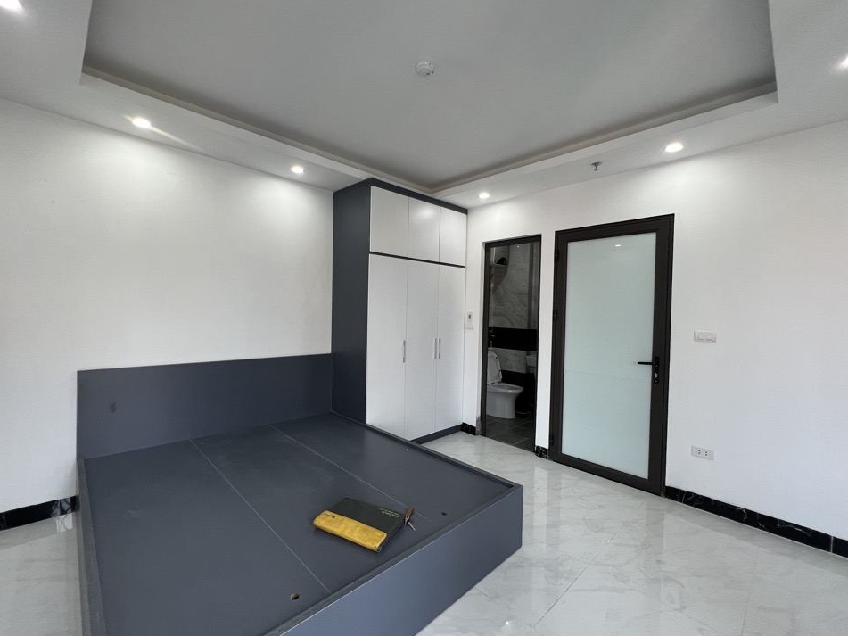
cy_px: 317
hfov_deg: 102.0
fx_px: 343
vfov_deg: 85.7
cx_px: 403
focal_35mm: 14
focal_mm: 1.57
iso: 100
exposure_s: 1/99
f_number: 1.8
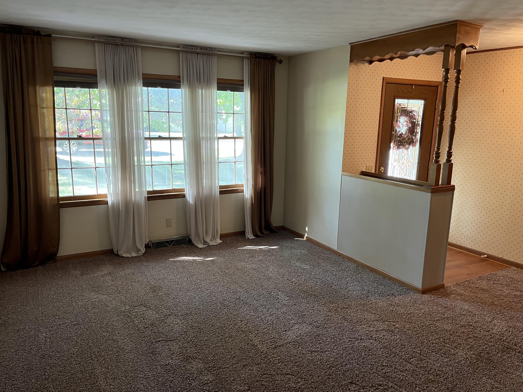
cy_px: 196
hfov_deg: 67.3
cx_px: 262
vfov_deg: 53.1
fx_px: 393
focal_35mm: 26
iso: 160
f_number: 1.6
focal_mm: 5.1
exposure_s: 1/60
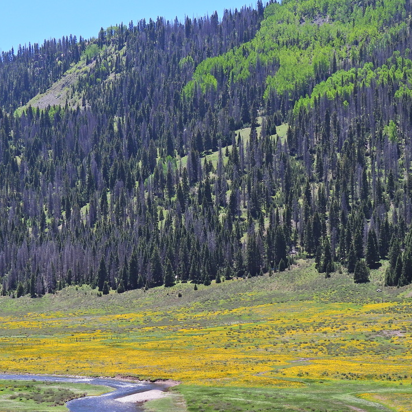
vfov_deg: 15.7
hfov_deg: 15.7
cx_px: 150
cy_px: 240
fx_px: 1495
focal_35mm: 111
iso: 100
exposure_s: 1/800
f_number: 3.5
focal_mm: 12.5
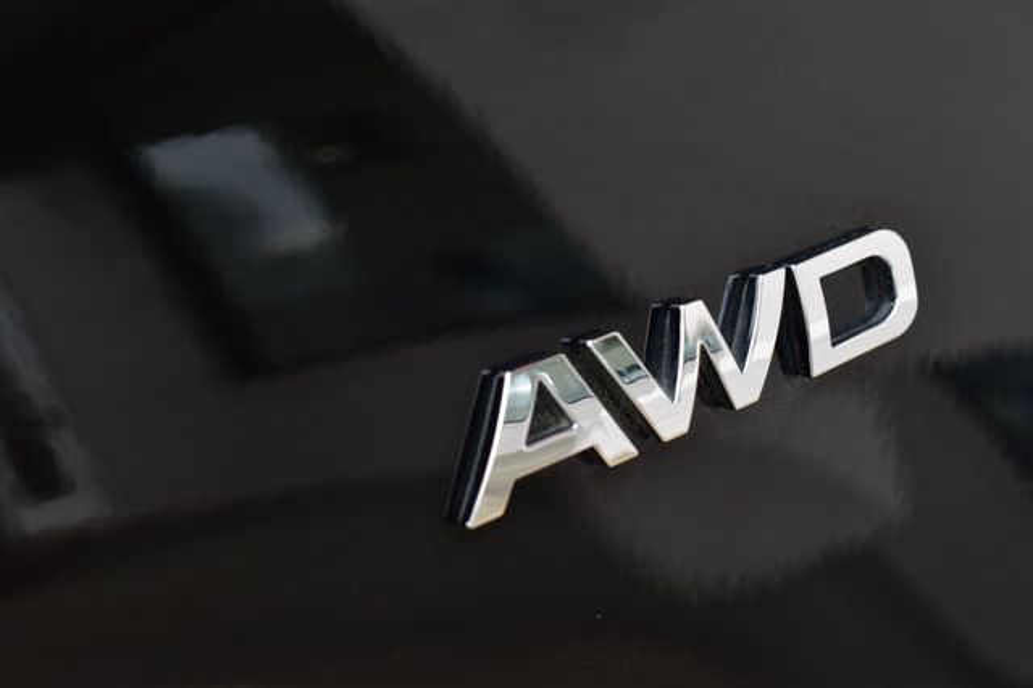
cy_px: 344
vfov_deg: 20.1
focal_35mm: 68
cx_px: 516
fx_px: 1936
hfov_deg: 29.9
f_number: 8
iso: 400
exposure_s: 1/50
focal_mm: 45
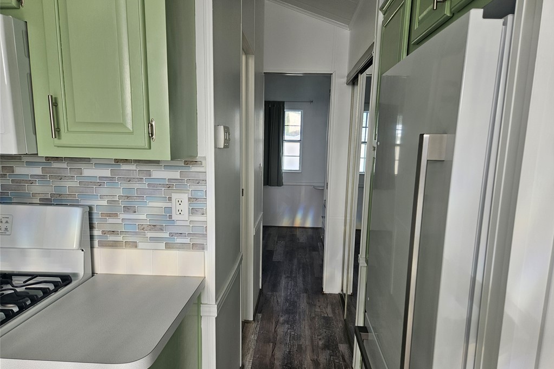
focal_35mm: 24
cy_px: 196
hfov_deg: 73.8
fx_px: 369
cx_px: 277
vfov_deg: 53.1
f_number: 1.8
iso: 40
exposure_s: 1/120
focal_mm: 5.4
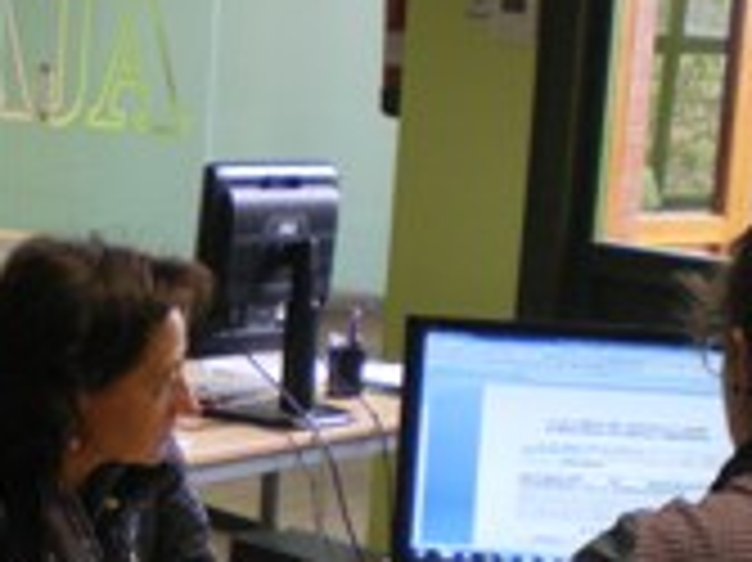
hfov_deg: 19.4
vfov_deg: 15.0
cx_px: -88
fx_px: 2106
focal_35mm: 97
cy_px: 517
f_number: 3.1
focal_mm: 6.3
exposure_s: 1/50
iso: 200
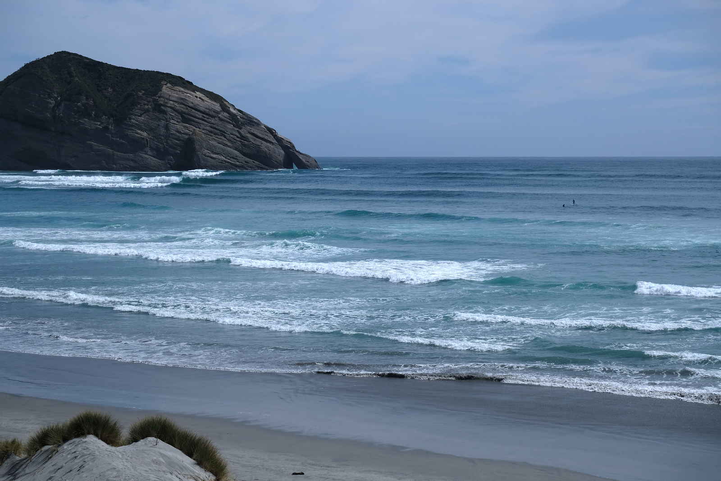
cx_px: 360
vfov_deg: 18.2
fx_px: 1502
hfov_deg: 27.0
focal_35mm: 75
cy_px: 240
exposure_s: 1/1700
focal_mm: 50
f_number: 9
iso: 200
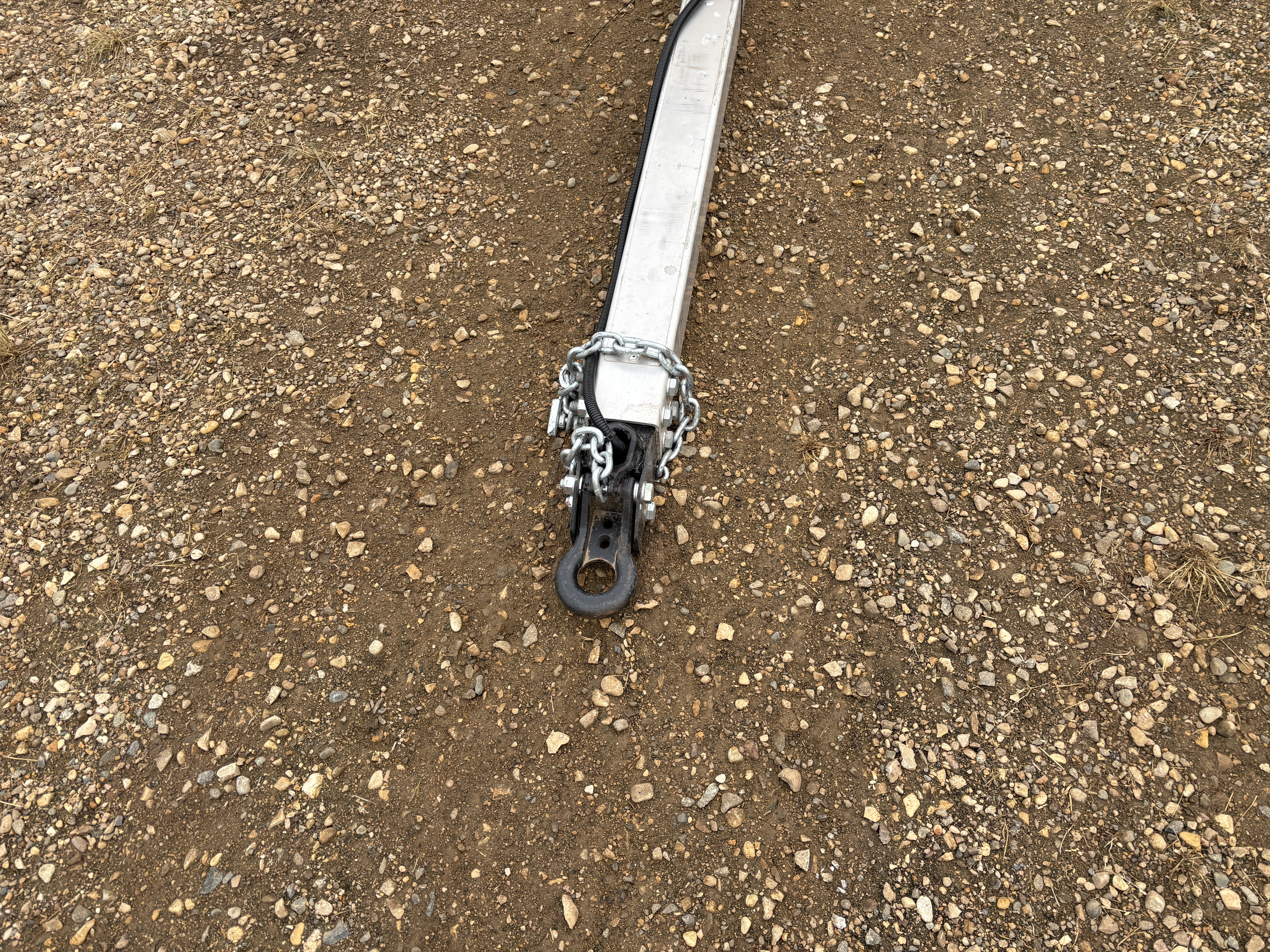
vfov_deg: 53.1
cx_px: 635
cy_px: 476
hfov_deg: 67.3
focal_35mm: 26
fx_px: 954
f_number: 1.6
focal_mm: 5.96
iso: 50
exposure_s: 1/511
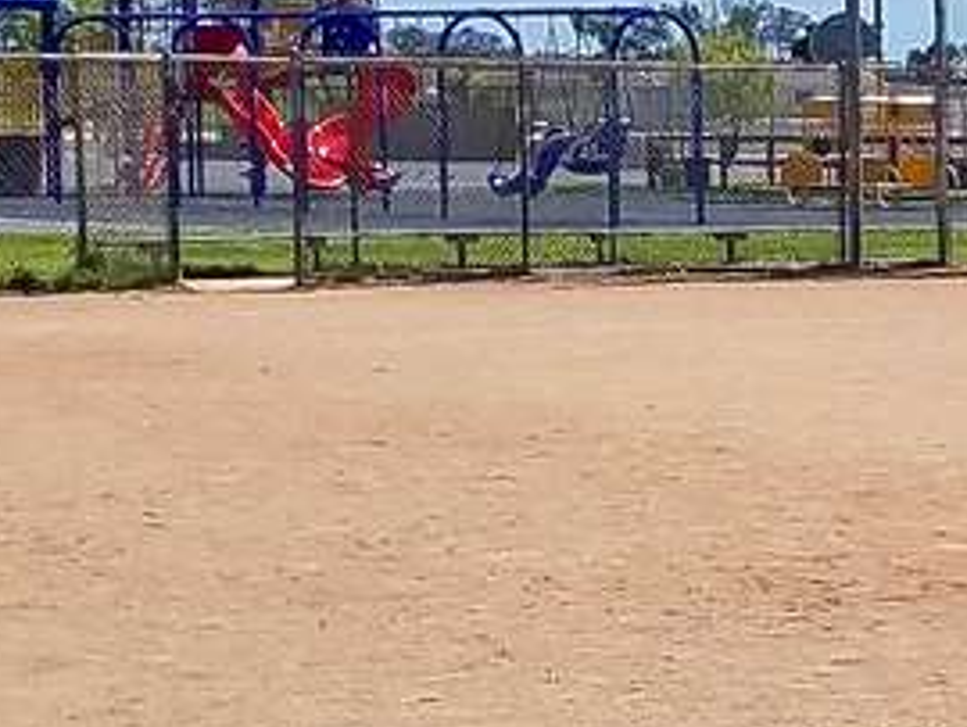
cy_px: 405
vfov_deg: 9.7
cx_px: 1748
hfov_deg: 11.8
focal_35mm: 154
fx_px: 4306
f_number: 1.7
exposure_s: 1/3576
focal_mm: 4.2
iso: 50
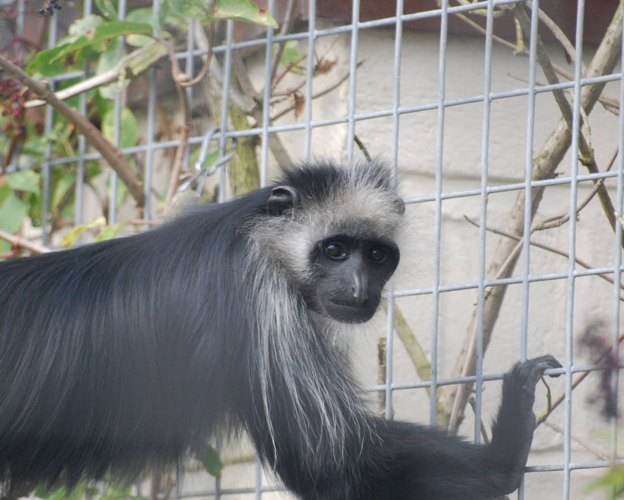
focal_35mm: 507
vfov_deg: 3.1
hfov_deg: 3.8
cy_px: 250
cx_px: 296
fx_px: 9366
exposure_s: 1/500
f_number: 5.6
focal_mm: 300
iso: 1000
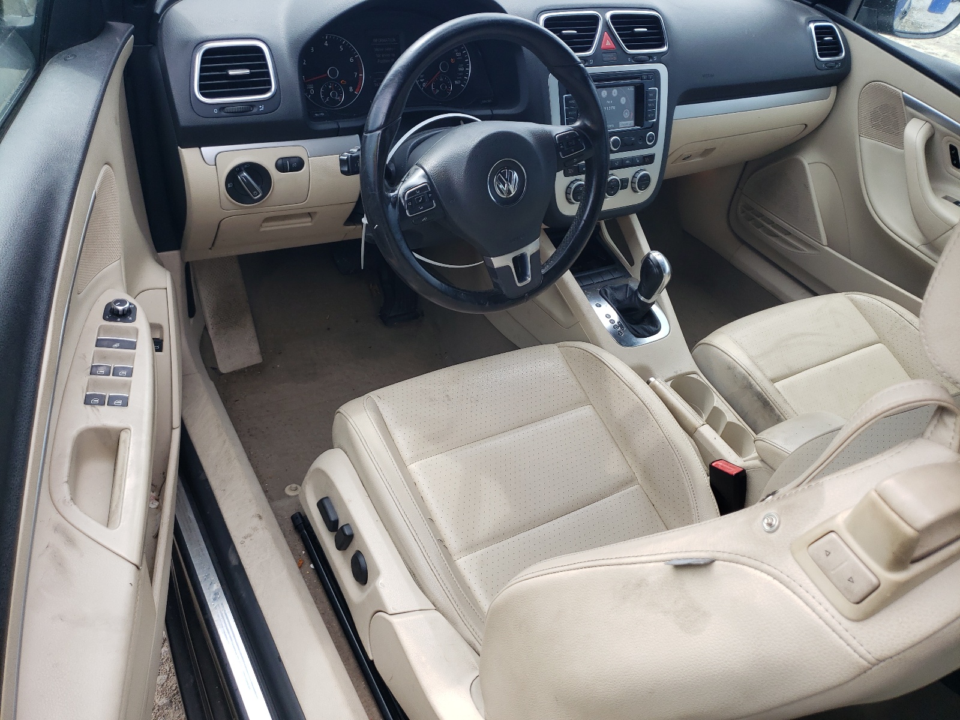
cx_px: 480
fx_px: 721
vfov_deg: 53.1
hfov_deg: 67.3
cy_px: 360
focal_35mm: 26
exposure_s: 1/500
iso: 50
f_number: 1.5
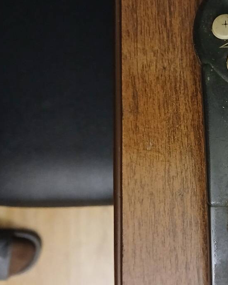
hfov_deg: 35.4
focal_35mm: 40
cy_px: 147
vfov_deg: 45.8
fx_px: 337
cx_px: 201
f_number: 1.8
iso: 1600
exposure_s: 1/16.7
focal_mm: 3.98
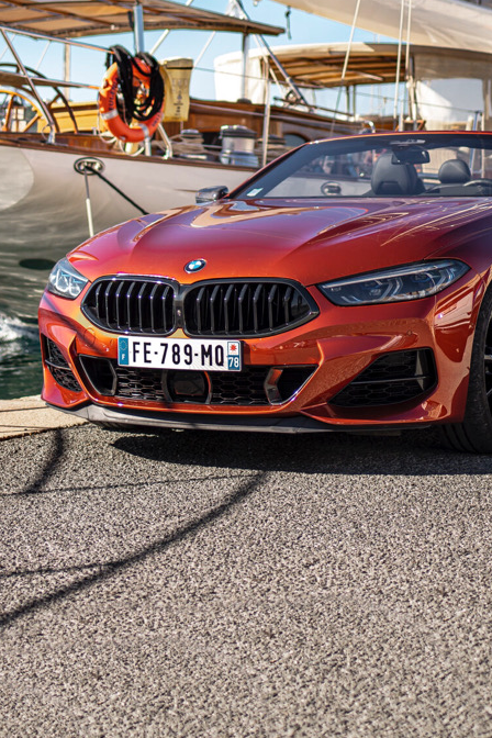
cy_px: 1
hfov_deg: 17.1
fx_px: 1640
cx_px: 231
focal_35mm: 80
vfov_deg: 24.2
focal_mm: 35
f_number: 1.8
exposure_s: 1/1000
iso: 50
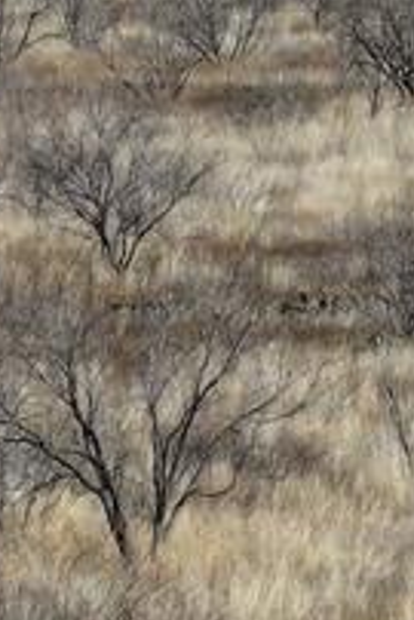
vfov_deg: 2.4
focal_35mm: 875
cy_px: 187
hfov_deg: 1.6
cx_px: 935
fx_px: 15067
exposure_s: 1/800
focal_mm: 30.71
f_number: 3.4
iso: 110
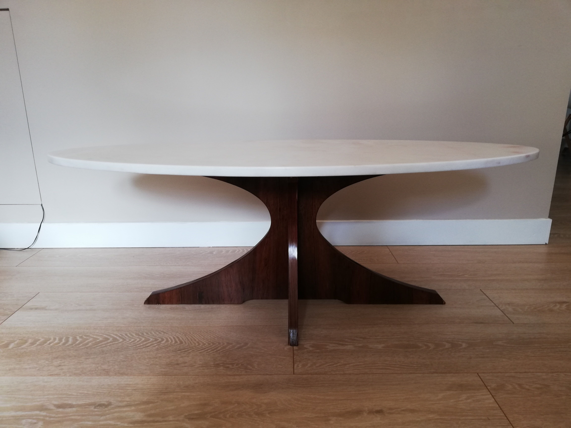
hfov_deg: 67.3
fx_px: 429
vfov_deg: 53.1
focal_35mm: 26
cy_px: 214
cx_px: 286
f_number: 2.2
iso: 125
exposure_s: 1/33.3
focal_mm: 3.81
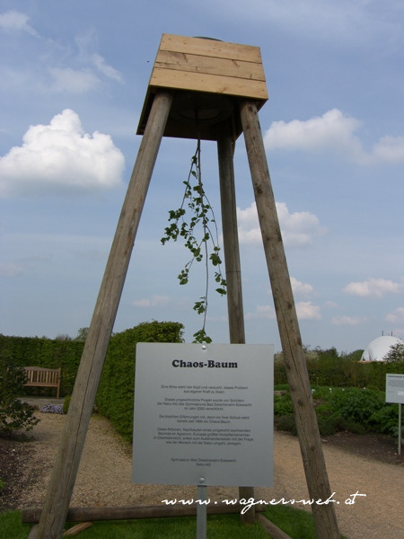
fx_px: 545
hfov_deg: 40.7
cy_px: 270
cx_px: 202
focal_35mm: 35
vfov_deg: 52.6
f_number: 8
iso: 50
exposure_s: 1/320
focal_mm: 9
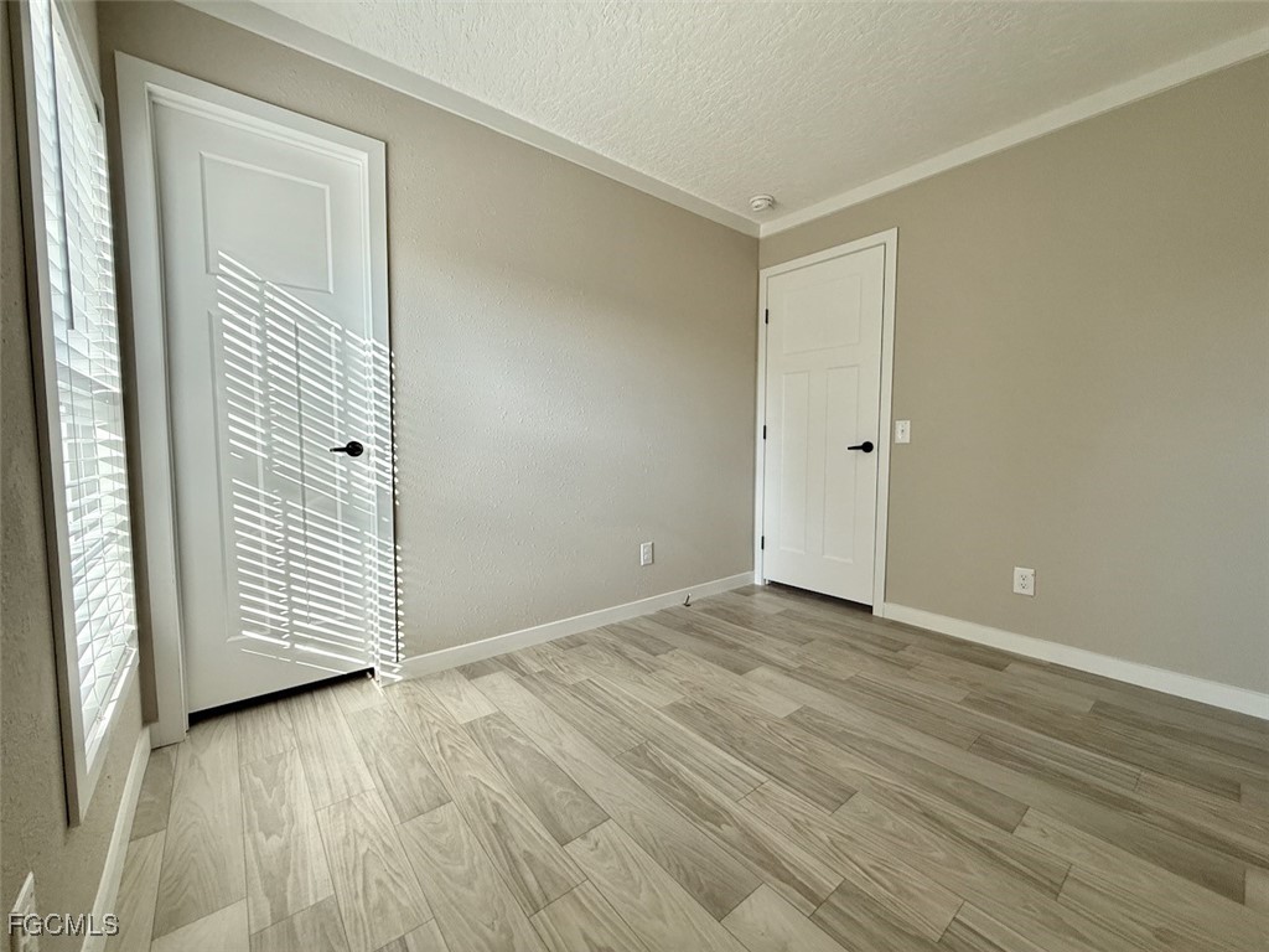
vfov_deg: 85.7
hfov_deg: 102.1
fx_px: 513
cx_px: 634
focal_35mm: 14
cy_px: 476
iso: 160
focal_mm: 2.22
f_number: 2.2
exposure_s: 1/142
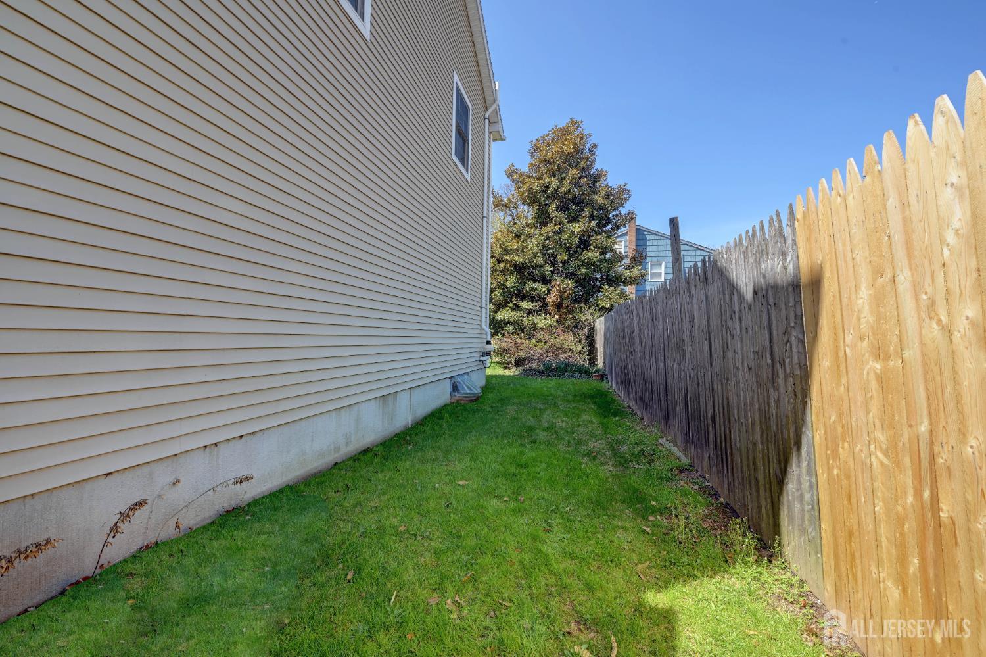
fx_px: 383
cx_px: 493
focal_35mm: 14
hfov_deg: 104.3
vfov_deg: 81.2
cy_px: 328
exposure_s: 1/60
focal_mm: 14
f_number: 9
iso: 200
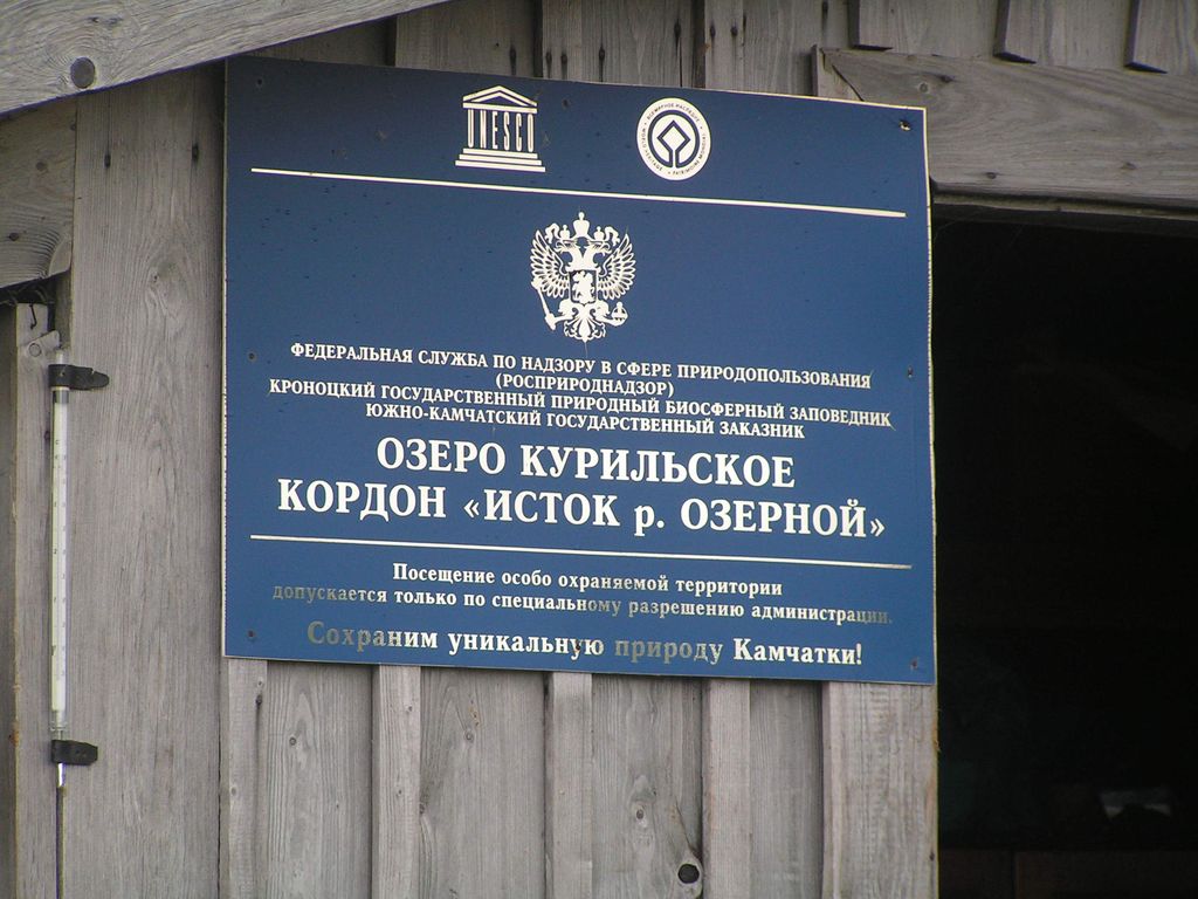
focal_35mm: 249
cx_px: 599
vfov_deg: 6.0
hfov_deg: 8.0
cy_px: 450
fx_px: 8617
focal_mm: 41.4
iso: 80
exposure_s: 1/320
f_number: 3.2
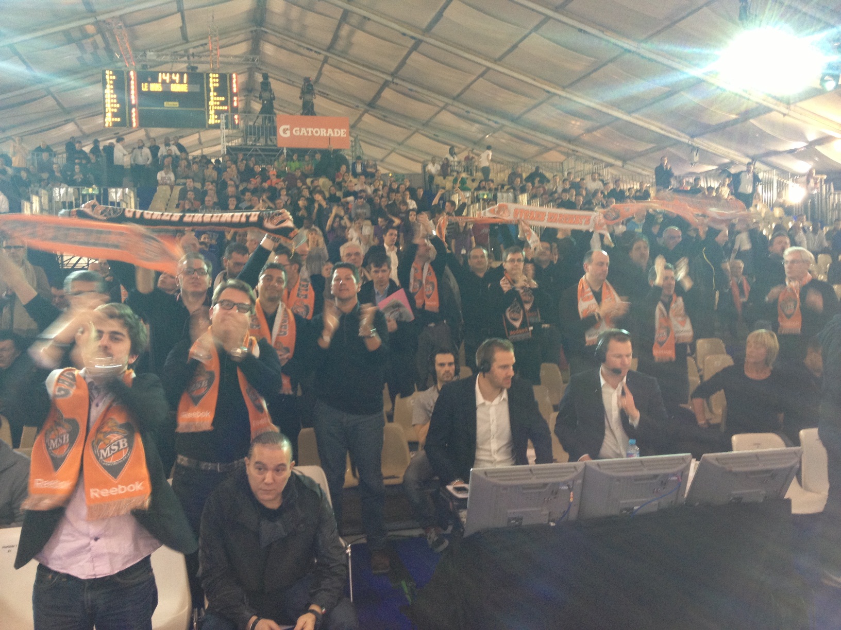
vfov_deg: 40.7
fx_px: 850
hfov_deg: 52.6
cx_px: 420
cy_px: 315
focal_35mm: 35
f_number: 2.4
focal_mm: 4.28
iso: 100
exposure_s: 1/20
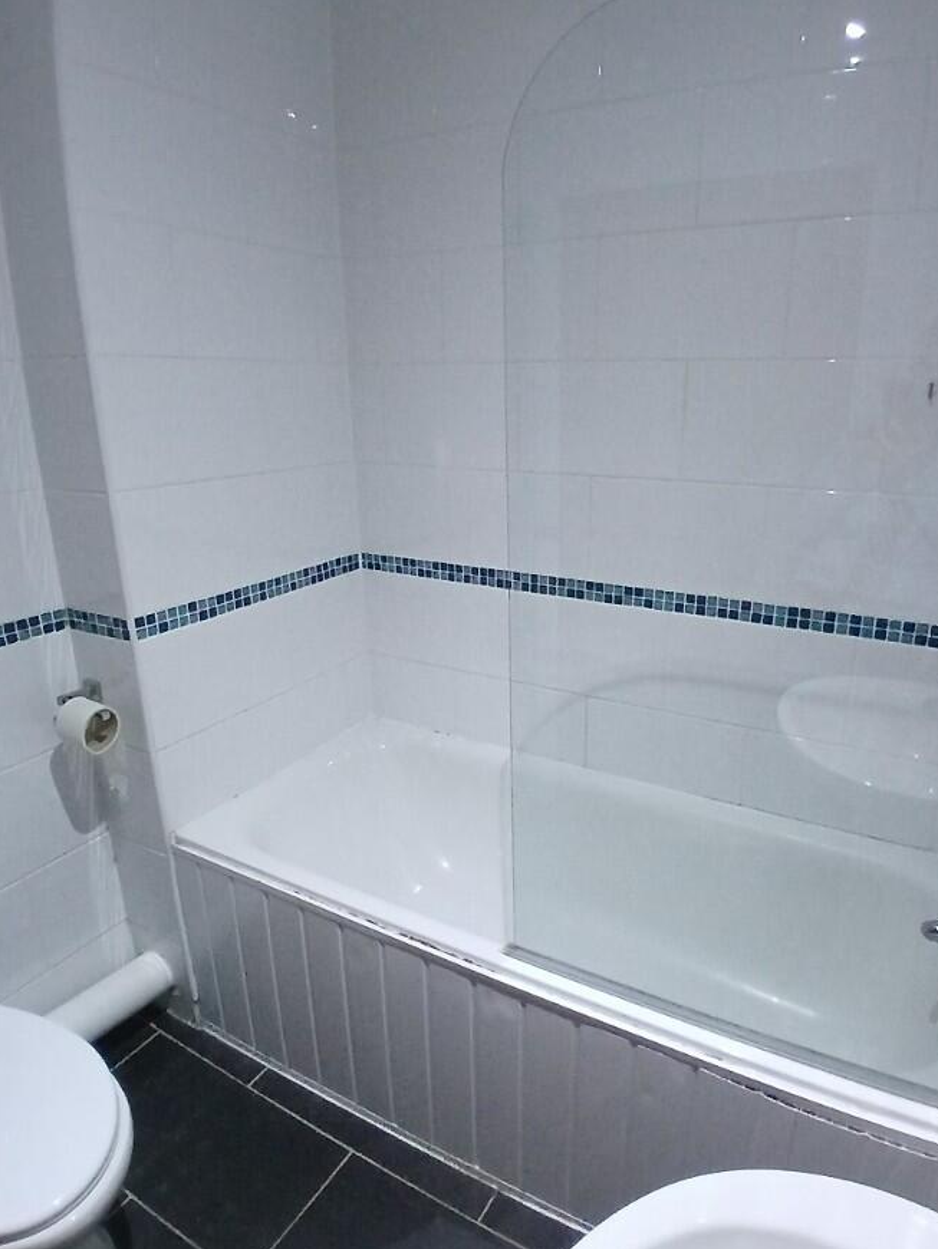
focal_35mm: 20
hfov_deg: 65.6
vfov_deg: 81.7
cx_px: 546
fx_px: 722
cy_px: 614
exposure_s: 1/20
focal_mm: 1.4
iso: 800
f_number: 2.2
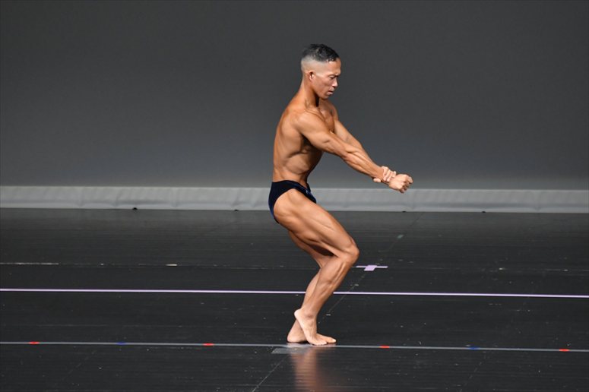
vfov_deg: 3.7
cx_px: 294
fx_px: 6133
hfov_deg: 5.5
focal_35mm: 375
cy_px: 196
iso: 4000
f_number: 5.6
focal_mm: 250
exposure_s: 1/400
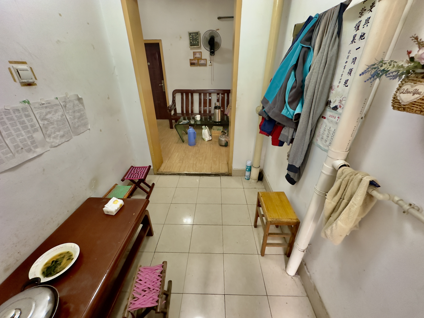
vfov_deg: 85.7
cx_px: 212
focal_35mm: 14
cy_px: 159
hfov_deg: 102.1
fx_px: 171
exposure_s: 1/60
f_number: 2.2
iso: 640
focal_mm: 2.22
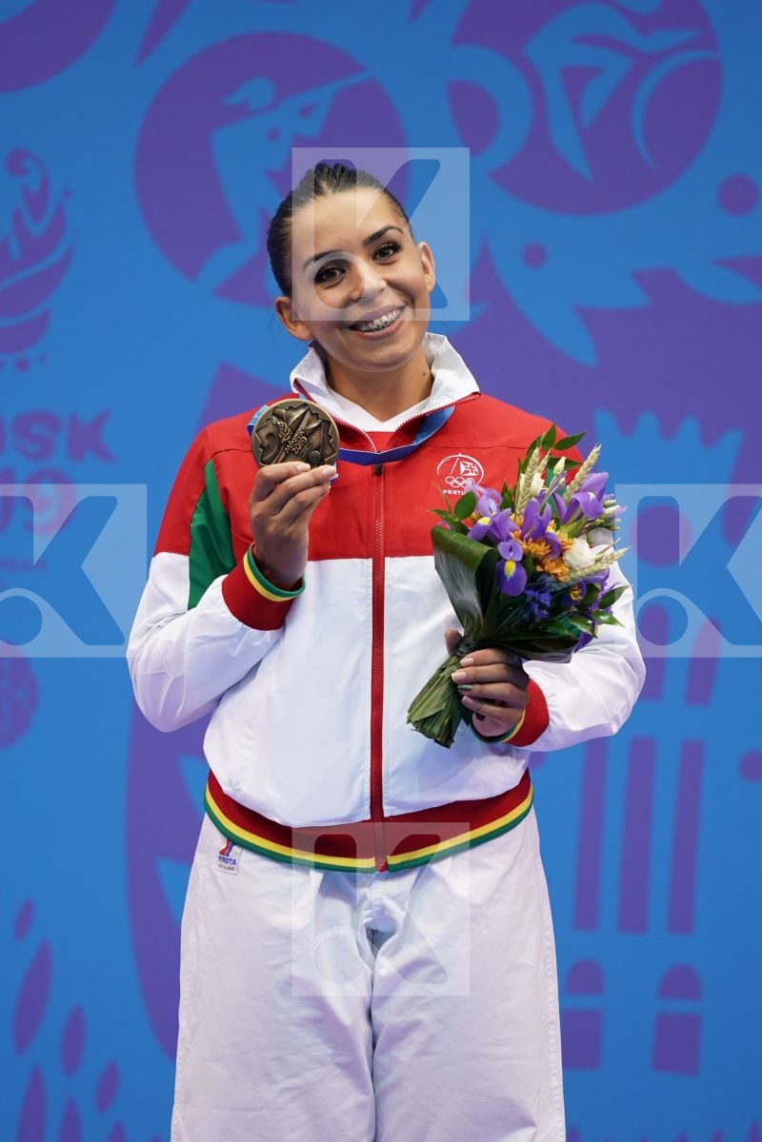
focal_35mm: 600
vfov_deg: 3.4
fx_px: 19049
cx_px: 381
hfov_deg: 2.3
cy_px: 571
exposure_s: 1/500
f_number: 2.8
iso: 640
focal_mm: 400
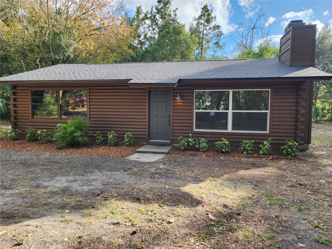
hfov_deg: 73.9
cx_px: 166
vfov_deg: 58.9
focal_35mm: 23
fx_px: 221
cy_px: 124
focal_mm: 6.4
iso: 16
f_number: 1.8
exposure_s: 1/180
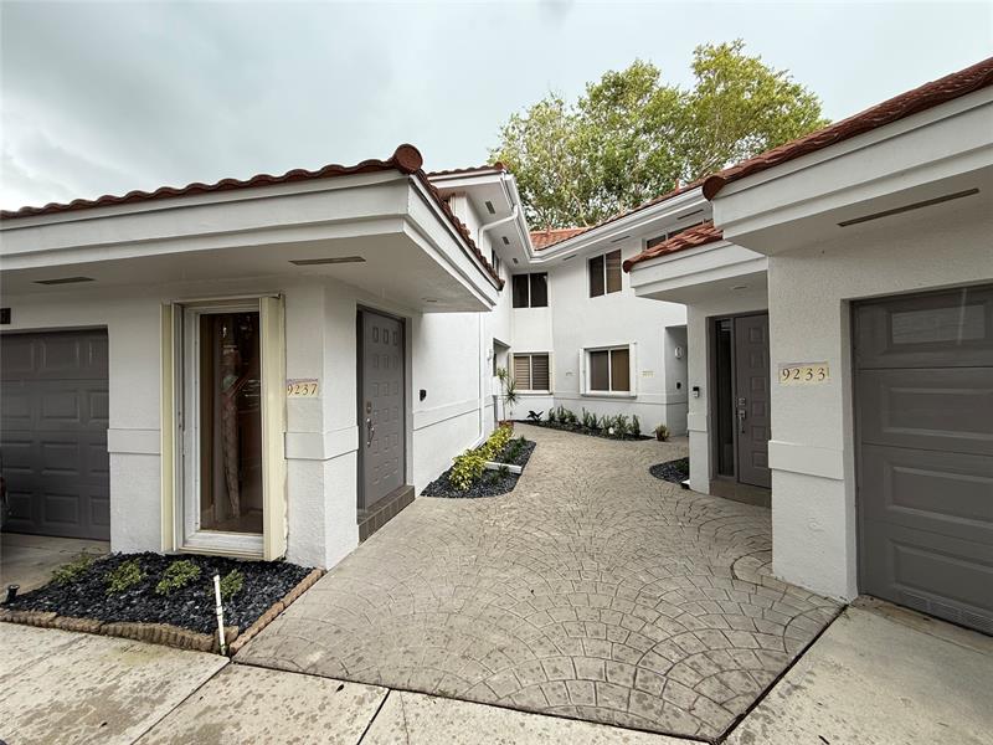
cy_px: 372
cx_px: 496
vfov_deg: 85.7
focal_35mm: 14
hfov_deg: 102.1
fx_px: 402
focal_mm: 2.22
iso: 50
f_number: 2.2
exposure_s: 1/221
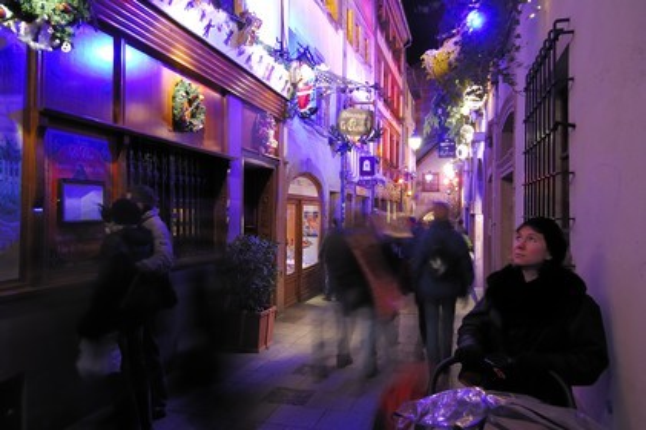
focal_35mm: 26
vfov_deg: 50.3
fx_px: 457
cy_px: 215
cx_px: 323
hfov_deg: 70.5
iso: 100
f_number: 5.6
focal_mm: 17
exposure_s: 1
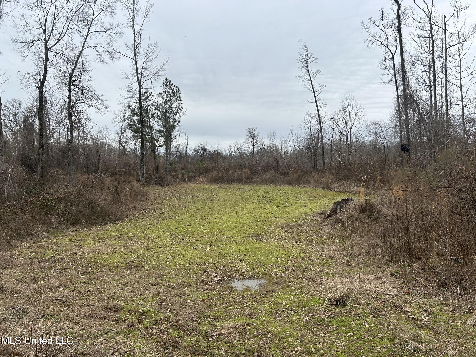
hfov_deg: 67.3
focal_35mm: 26
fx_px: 358
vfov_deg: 53.1
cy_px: 178
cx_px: 238
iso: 50
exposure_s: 1/3460
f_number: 1.5
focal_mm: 5.7
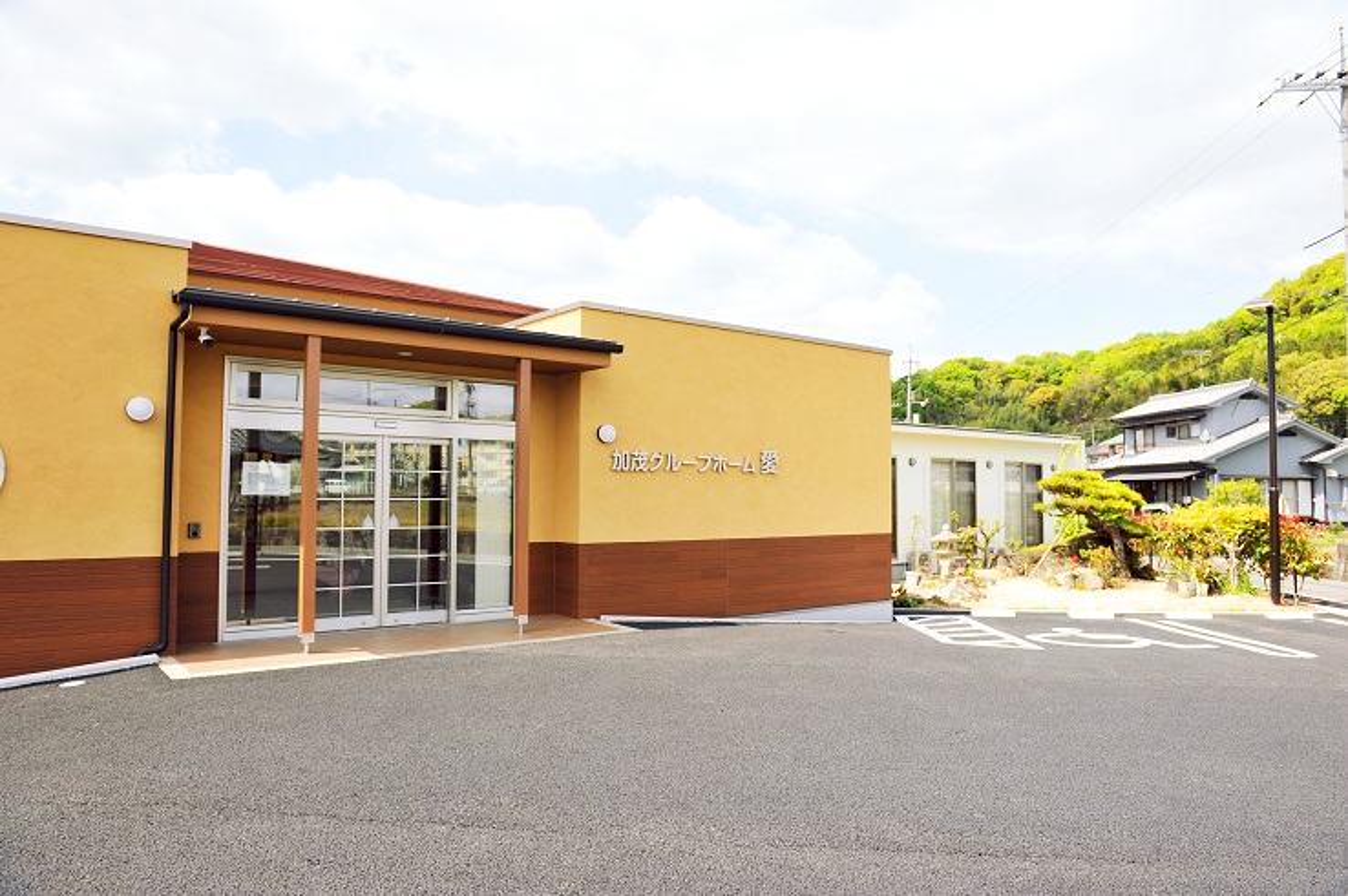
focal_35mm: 24
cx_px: 674
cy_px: 448
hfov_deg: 73.8
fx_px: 898
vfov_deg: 53.1
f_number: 5.6
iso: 250
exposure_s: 1/640
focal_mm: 24
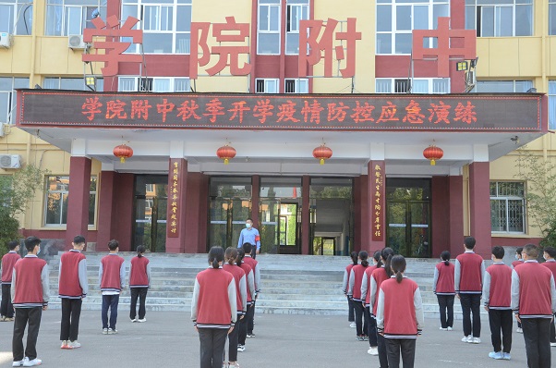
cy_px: 184
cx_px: 278
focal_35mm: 42
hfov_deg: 46.5
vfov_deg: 31.7
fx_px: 647
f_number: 9.5
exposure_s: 1/350
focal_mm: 28
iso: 1600
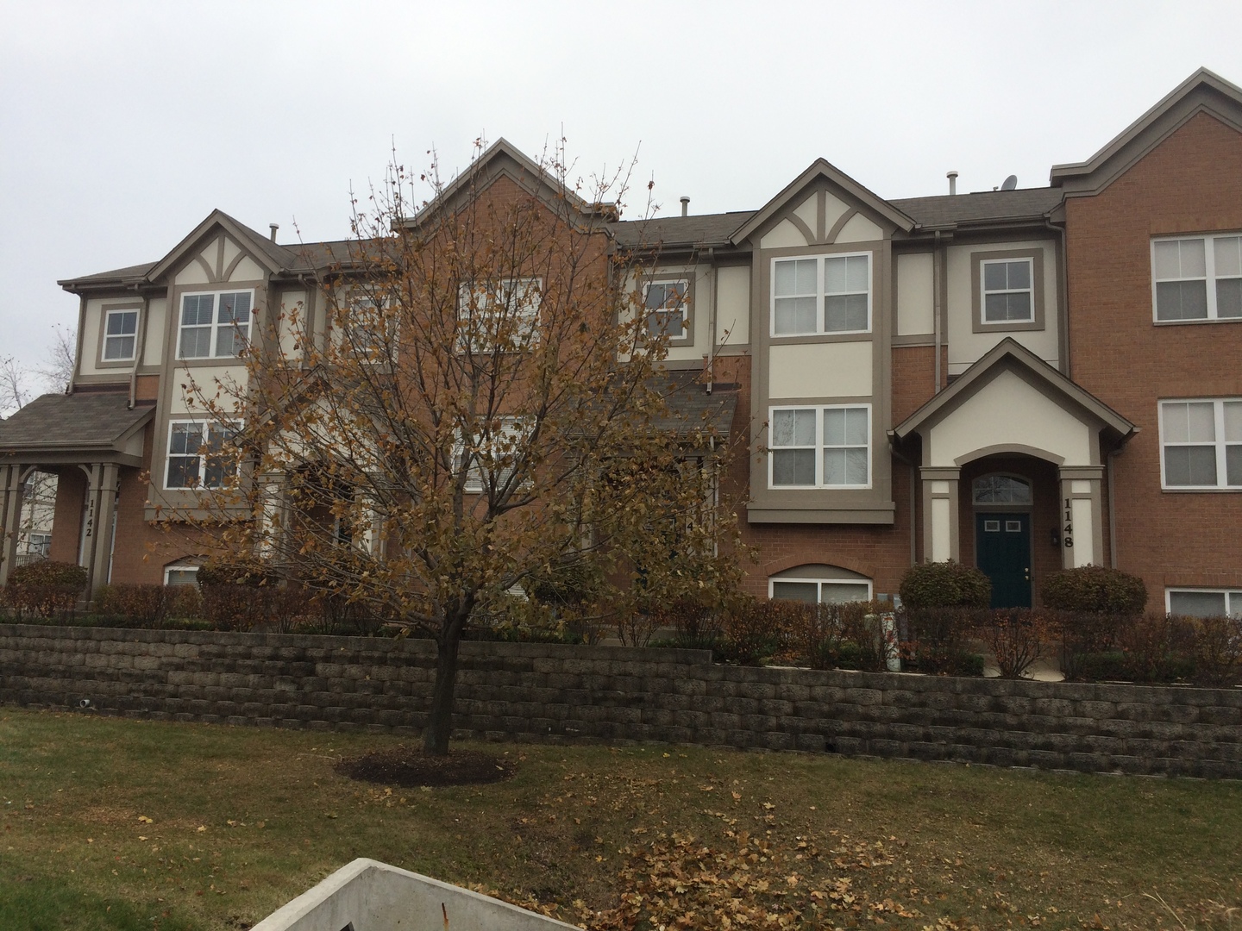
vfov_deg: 48.2
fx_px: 1041
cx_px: 621
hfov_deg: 61.7
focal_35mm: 29
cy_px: 466
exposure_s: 1/622
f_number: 2.2
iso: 32
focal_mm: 4.15
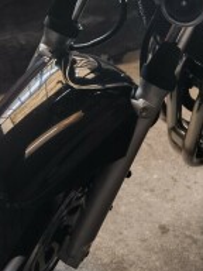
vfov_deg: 32.4
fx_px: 430
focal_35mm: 55
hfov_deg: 26.1
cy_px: 6
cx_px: 164
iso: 2500
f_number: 1.65
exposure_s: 1/25
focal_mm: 6.18
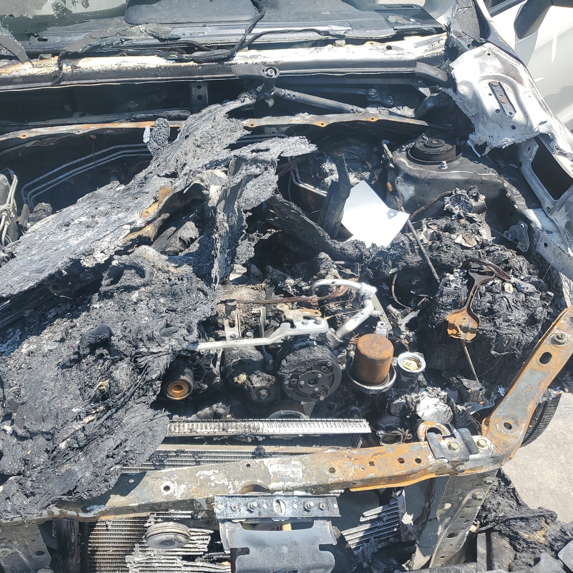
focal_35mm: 31
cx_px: 242
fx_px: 581
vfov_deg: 52.5
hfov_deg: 52.3
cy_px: 285
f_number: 1.5
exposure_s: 1/2000
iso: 50
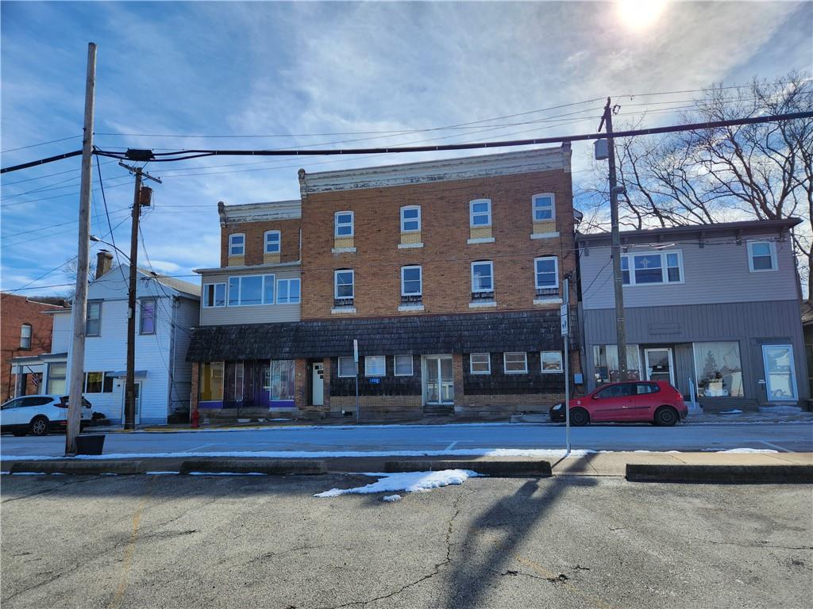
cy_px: 304
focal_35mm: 23
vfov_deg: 58.9
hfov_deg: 73.9
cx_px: 406
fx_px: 540
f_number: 1.8
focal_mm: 5.4
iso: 20
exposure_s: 1/2679
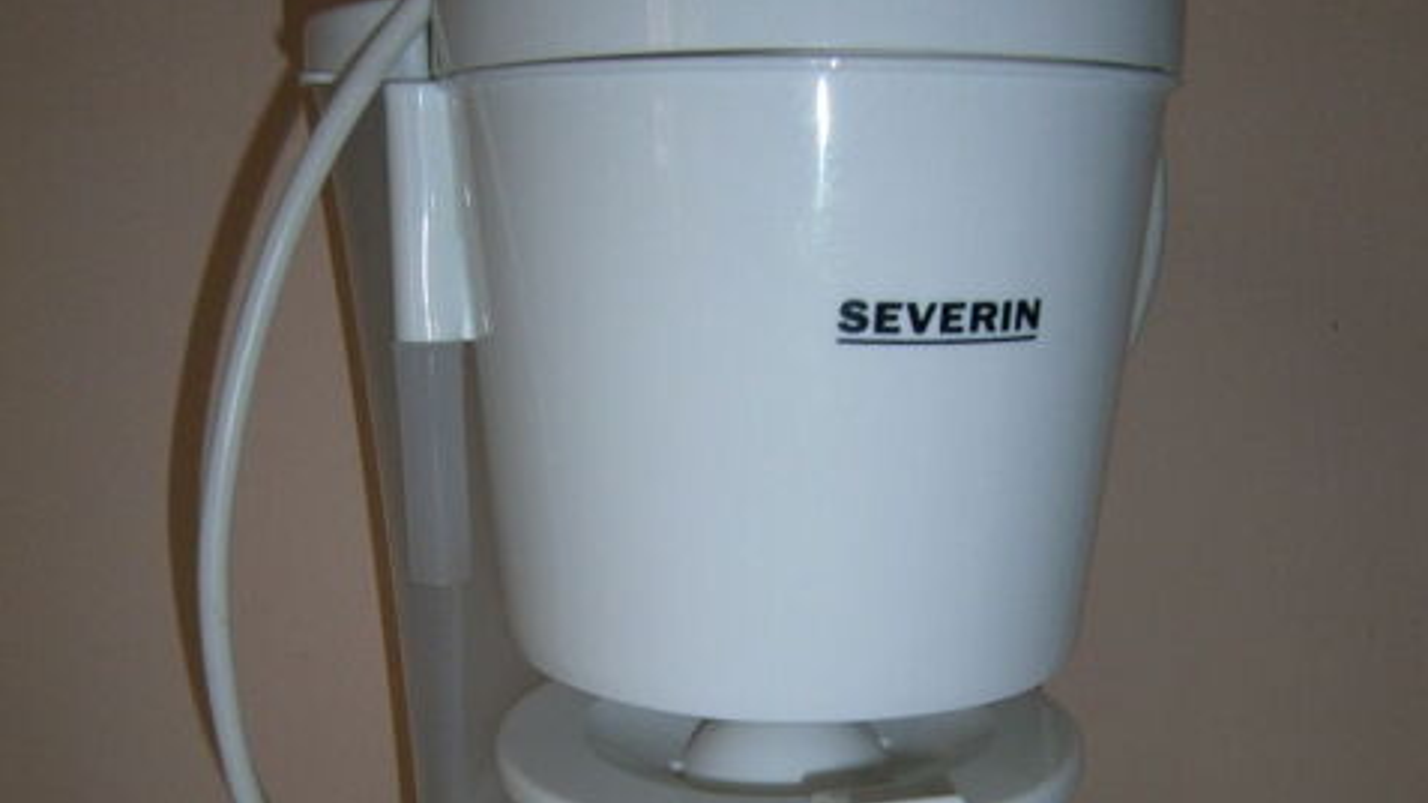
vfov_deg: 30.1
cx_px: 715
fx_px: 1438
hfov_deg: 52.8
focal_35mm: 38
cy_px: 686
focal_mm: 4.7
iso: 125
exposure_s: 1/30
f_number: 2.8
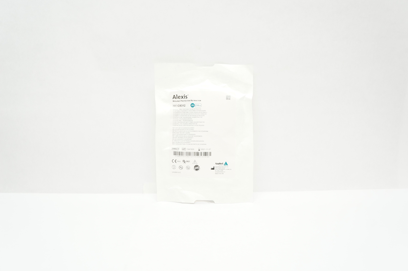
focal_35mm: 28
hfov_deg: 64.6
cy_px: 136
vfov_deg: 45.6
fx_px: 323
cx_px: 204
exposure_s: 1/60
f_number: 6.3
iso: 800
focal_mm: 19
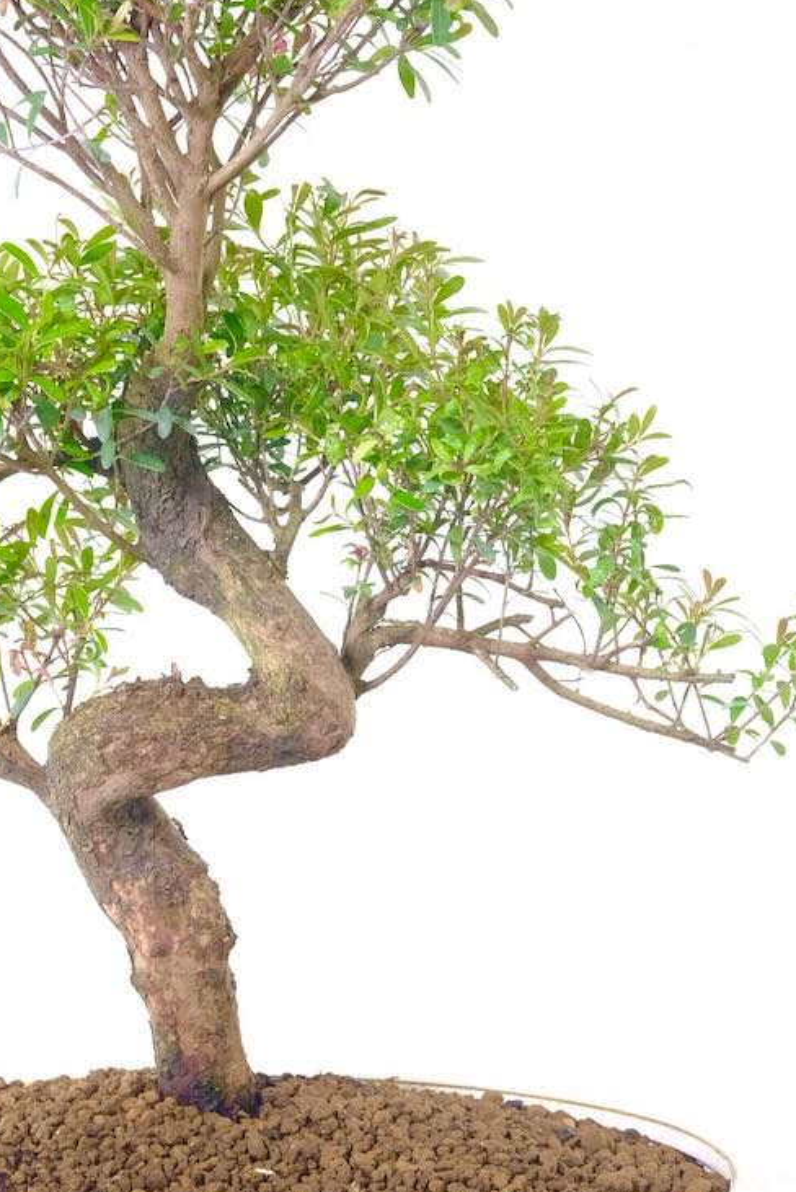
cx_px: 181
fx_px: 5566
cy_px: 564
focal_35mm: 168
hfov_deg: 8.2
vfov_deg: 12.2
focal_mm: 63.8
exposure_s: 1/25
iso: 1600
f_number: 8
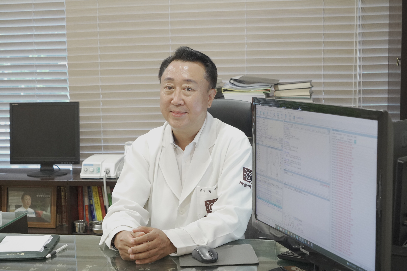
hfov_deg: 36.9
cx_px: 204
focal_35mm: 54
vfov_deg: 25.1
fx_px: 610
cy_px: 136
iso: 5000
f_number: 7.1
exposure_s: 1/25
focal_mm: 54
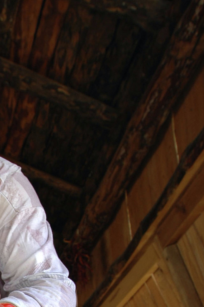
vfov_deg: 20.0
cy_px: 454
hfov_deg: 14.3
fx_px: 754
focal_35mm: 89
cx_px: -108
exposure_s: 1/60
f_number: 5
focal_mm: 19
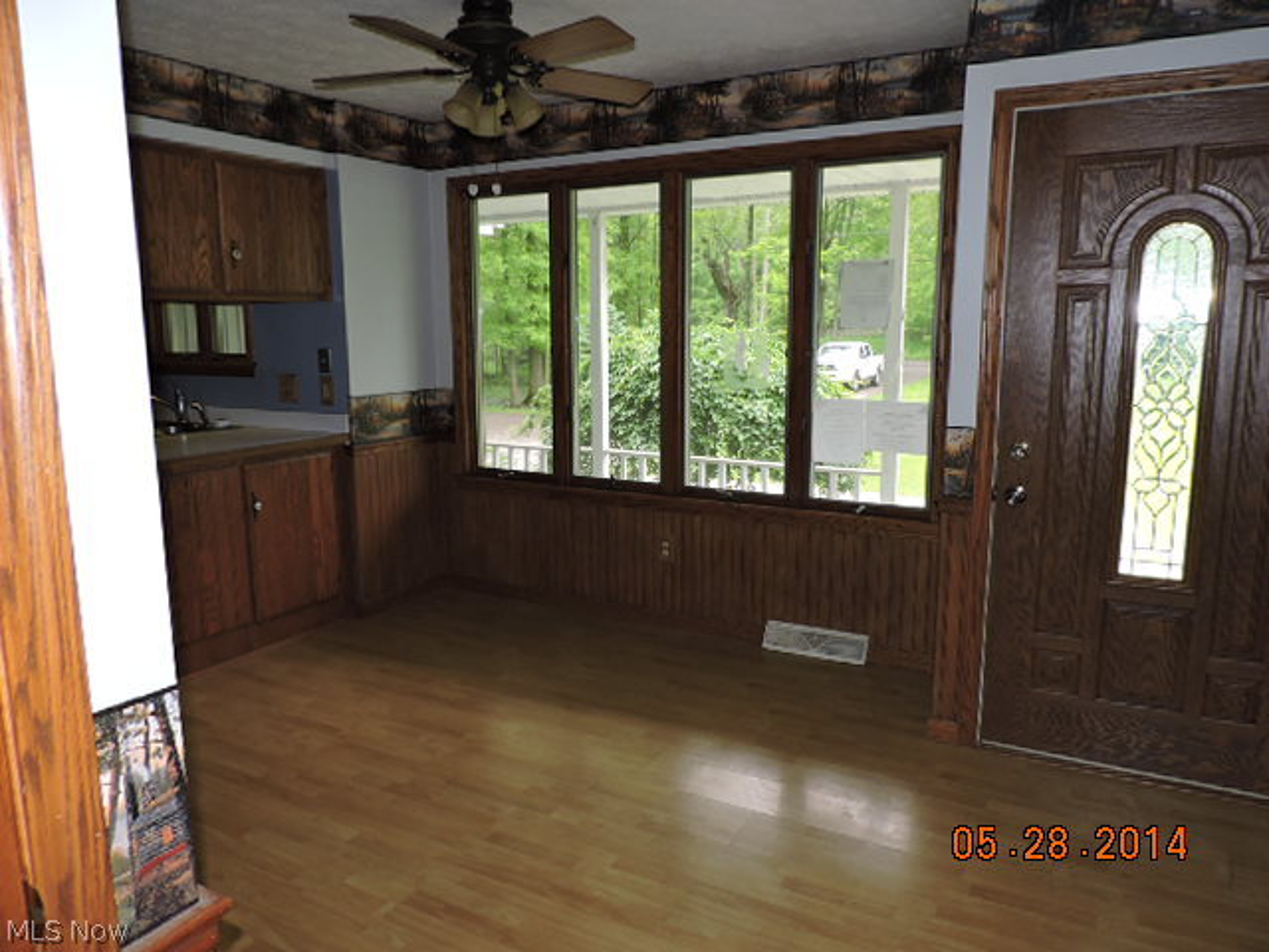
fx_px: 880
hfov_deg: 71.6
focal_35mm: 24
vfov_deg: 56.8
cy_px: 476
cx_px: 634
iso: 200
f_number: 3
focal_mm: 4.3
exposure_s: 1/30
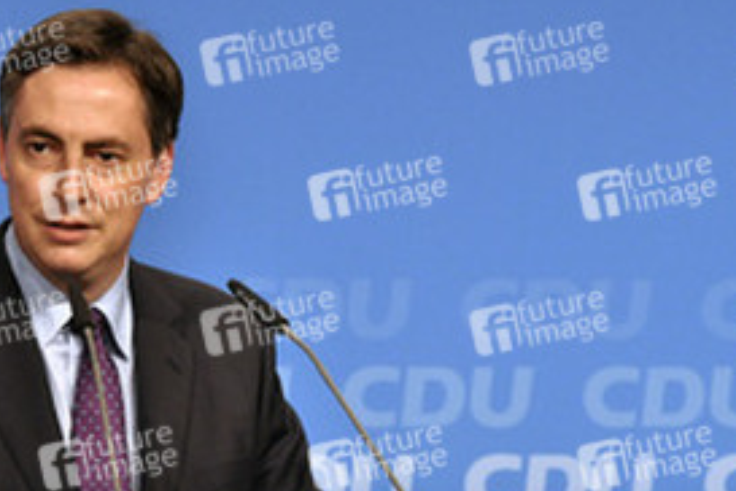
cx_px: 306
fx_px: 12163
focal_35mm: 595
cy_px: 391
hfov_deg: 3.5
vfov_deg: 2.3
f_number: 9
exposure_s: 1/160
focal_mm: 240
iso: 1250
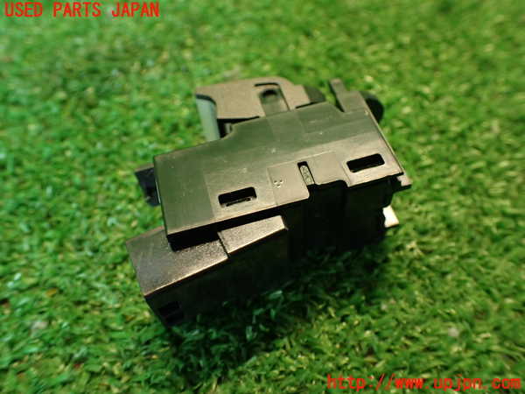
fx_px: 455
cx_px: 262
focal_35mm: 30
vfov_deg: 46.8
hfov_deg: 60.0
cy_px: 197
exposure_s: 1/30
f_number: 2.3
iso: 320
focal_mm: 5.4
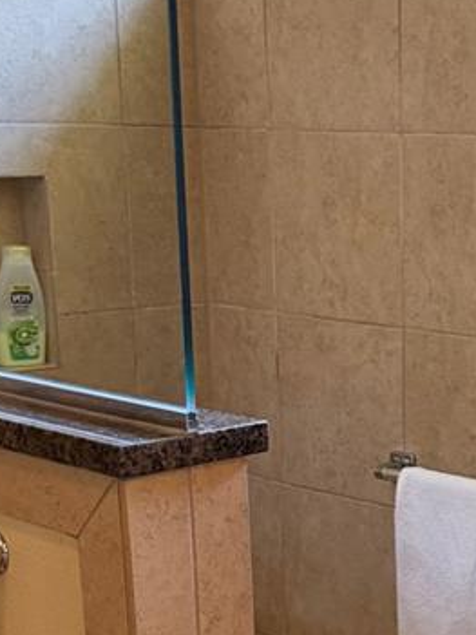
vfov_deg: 23.4
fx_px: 1504
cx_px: 556
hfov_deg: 17.2
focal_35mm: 82
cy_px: 539
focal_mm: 6.76
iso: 250
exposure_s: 1/60
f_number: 1.78
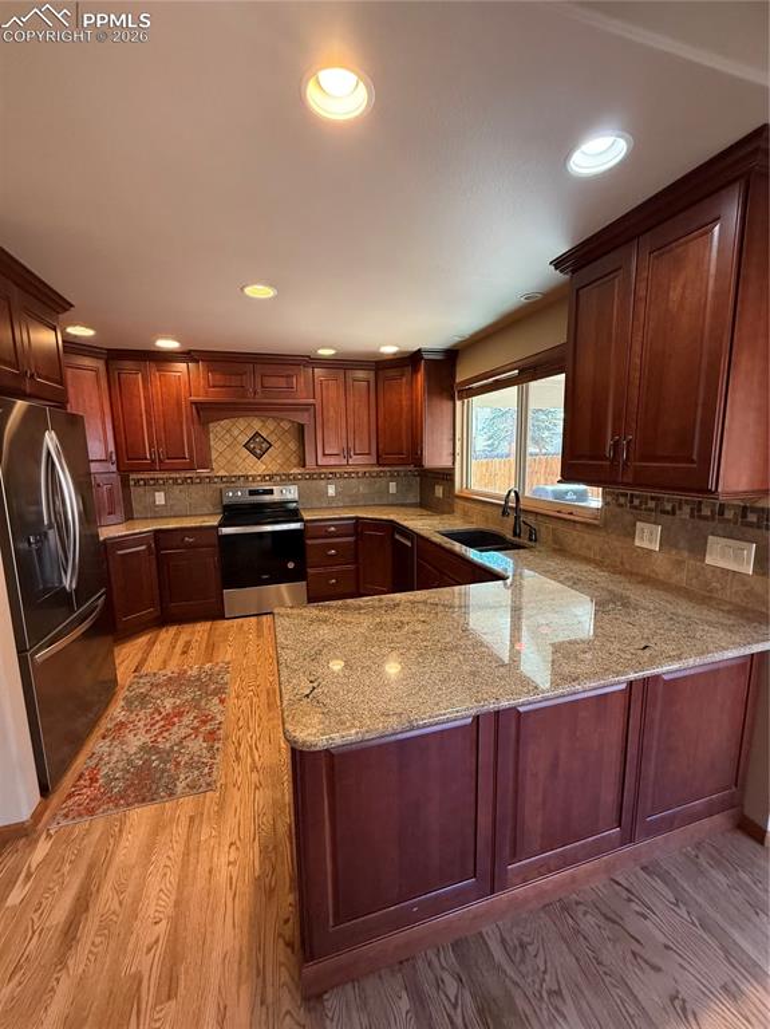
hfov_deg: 85.6
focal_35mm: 14
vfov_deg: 102.1
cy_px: 514
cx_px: 385
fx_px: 416
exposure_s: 1/60
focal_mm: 2.22
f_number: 2.2
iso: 320
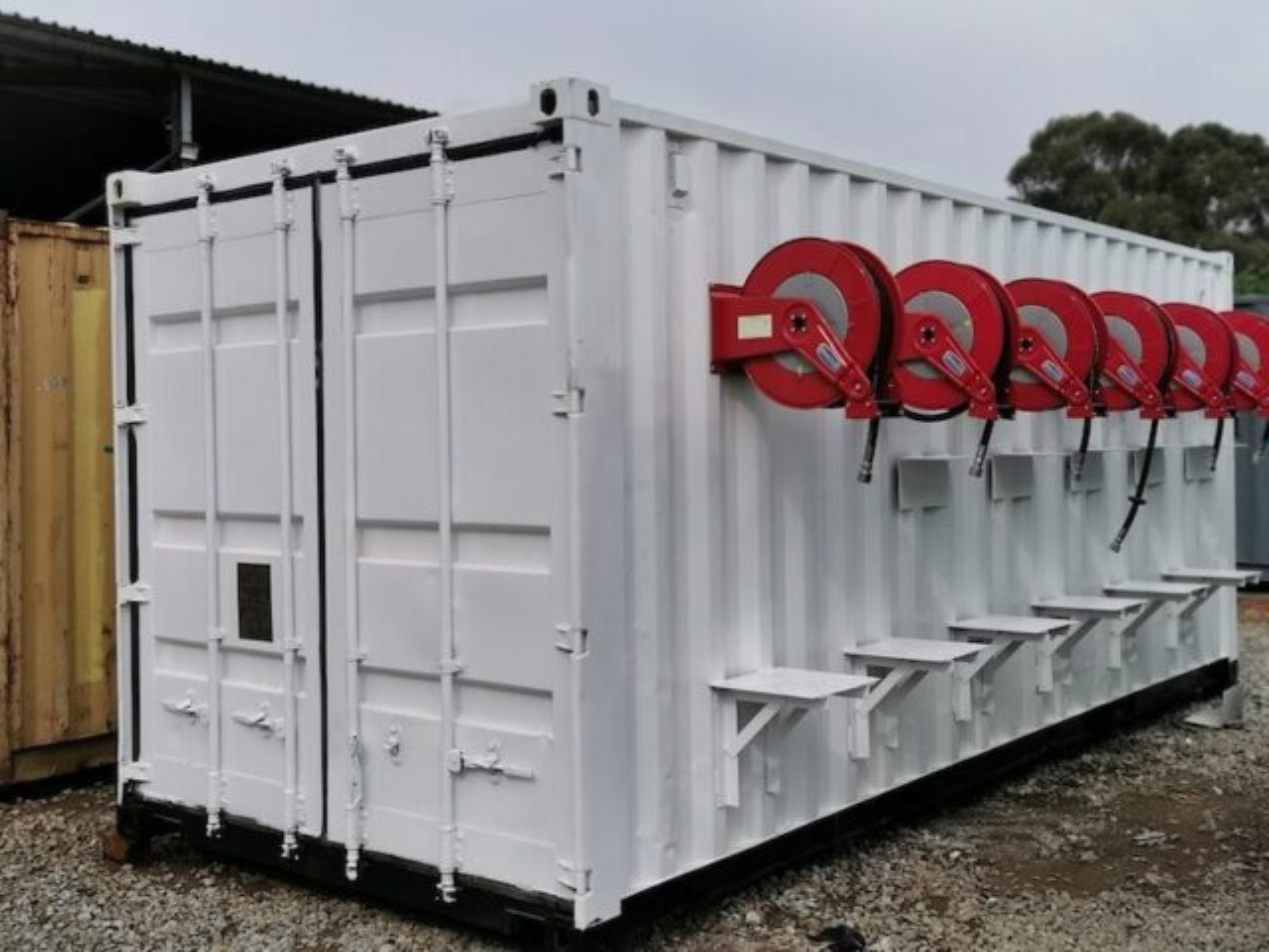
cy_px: 476
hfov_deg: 47.9
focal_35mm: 39
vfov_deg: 36.8
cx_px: 634
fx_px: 1430
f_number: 4
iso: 50
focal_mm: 5.56
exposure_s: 1/3745
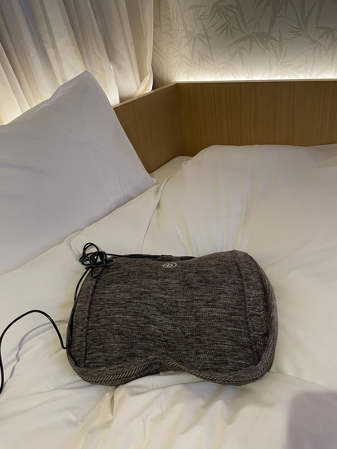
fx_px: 337
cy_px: 224
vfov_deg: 67.3
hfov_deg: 53.1
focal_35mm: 26
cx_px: 168
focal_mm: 4.2
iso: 100
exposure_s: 1/60
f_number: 1.6
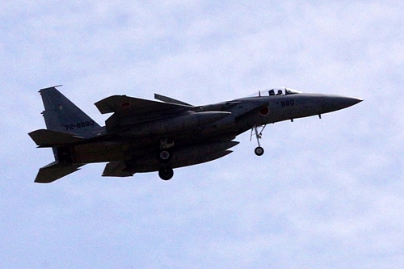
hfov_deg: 5.3
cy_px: 134
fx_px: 4375
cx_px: 202
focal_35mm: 390
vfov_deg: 3.5
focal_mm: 130
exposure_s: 1/1000
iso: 800
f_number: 20
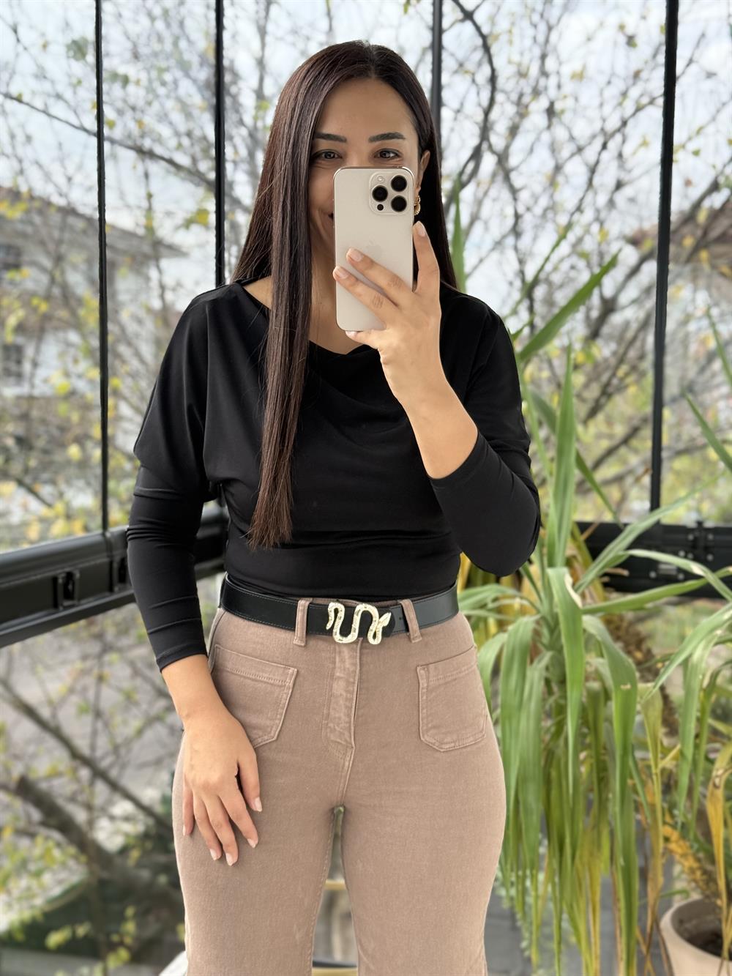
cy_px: 488
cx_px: 366
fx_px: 1353
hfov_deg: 30.3
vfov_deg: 39.7
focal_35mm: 48
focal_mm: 6.76
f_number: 1.78
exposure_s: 1/311
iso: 100
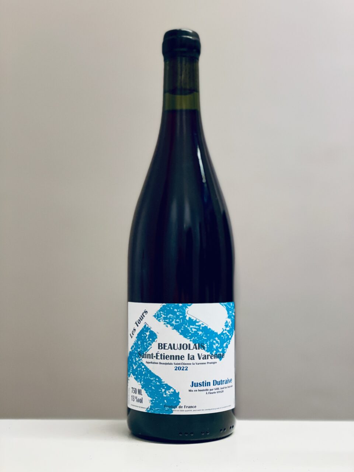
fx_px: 709
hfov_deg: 28.0
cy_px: 236
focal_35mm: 52
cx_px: 177
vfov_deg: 36.8
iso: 200
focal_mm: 6
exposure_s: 1/100
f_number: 2
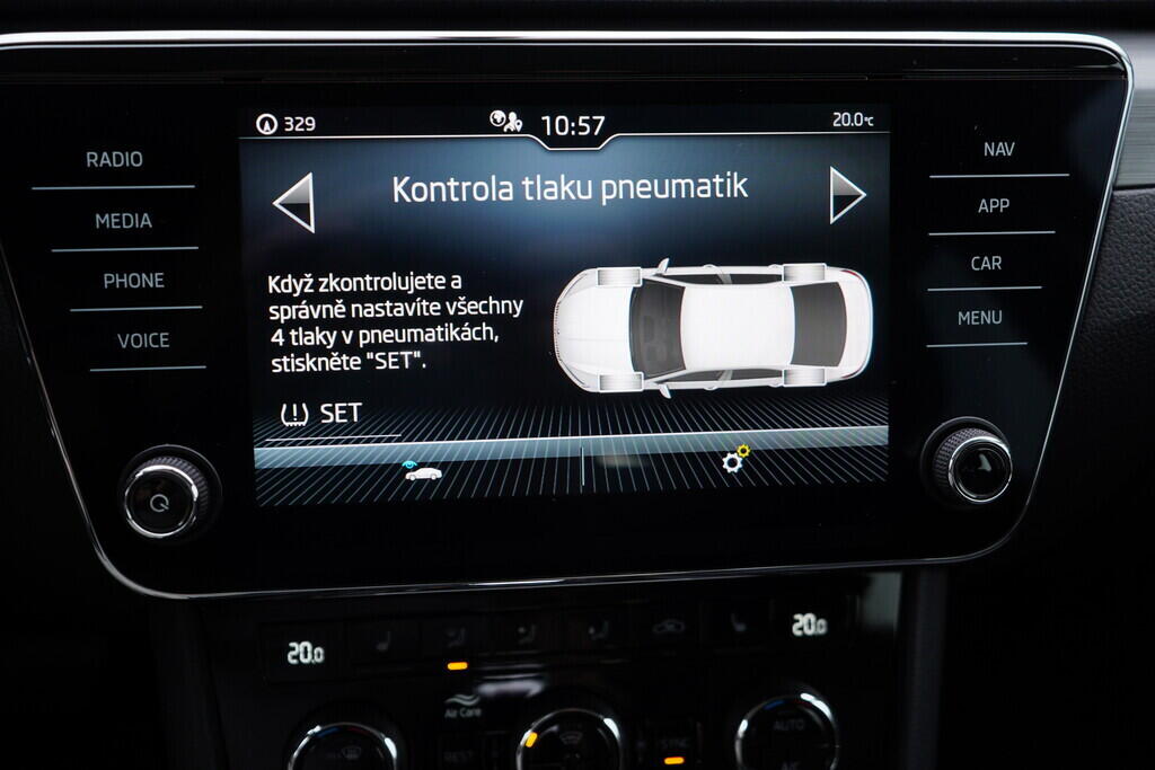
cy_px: 385
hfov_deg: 53.1
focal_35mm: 36
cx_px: 578
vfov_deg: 36.9
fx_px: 1155
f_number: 3.2
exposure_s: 1/50
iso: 125
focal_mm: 24
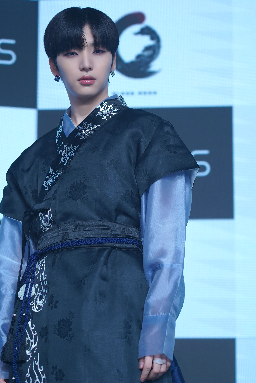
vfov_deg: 16.0
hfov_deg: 10.7
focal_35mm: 128
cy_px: 160
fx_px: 1365
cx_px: 110
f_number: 4
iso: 250
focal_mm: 92
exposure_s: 1/60
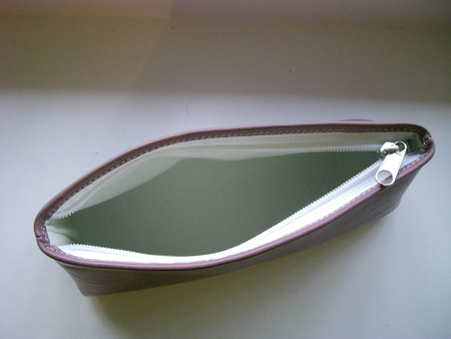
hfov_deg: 49.0
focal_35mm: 38
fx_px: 495
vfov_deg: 37.8
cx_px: 226
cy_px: 170
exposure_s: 1/40
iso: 400
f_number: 2.7
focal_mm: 6.2
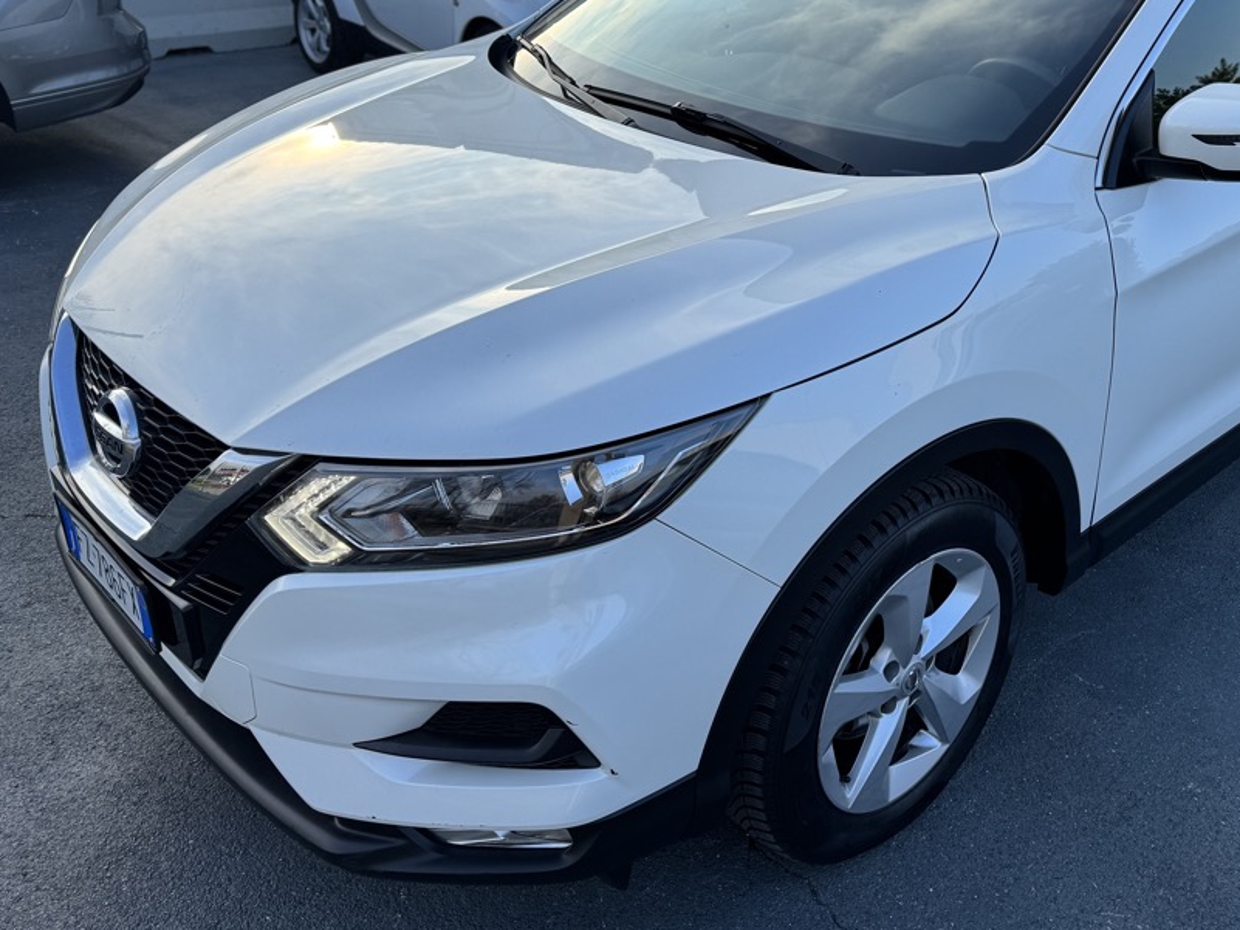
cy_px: 345
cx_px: 827
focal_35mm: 35
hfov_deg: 51.6
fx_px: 1254
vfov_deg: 40.4
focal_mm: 6.76
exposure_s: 1/1818
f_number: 1.78
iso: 80
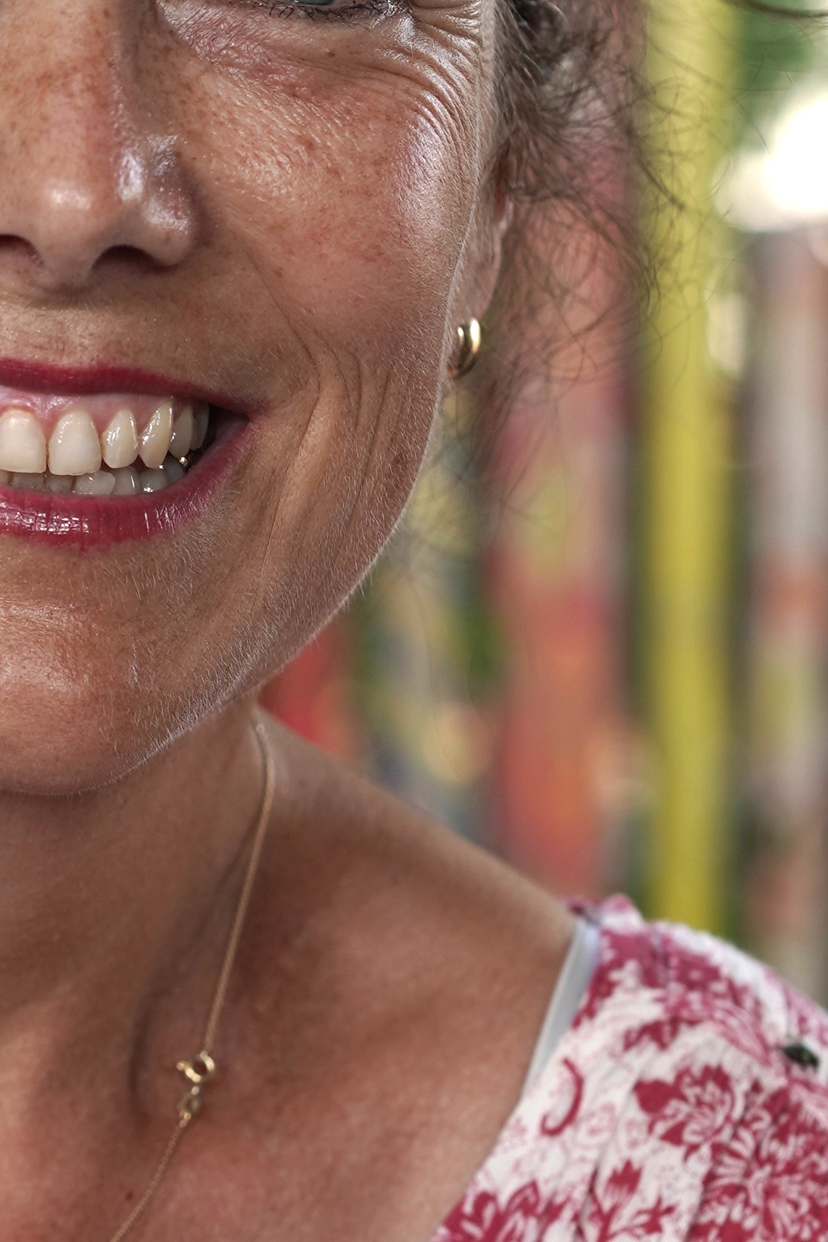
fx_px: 6072
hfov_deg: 7.7
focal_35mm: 176
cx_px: -110
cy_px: 733
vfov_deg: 11.7
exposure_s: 1/250
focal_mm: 55
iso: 100
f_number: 4
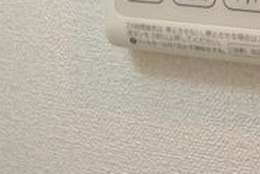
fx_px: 593
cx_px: 246
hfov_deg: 23.9
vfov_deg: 15.2
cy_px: -100
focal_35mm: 82
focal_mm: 16
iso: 3200
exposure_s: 1/125
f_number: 5.6
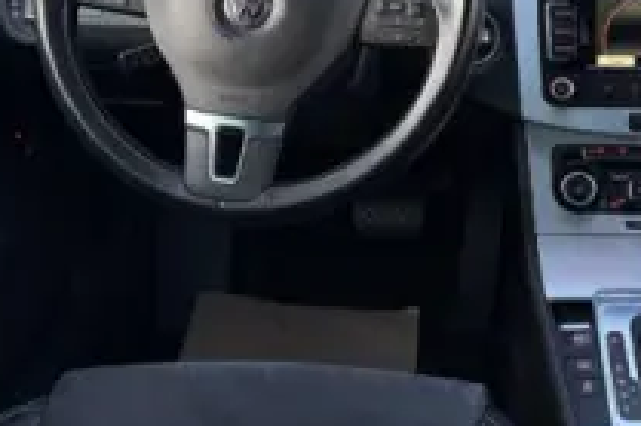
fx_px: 765
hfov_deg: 45.3
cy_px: 46
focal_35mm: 43
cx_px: 371
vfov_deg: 29.9
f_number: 1.78
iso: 320
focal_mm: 6.76
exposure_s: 1/60
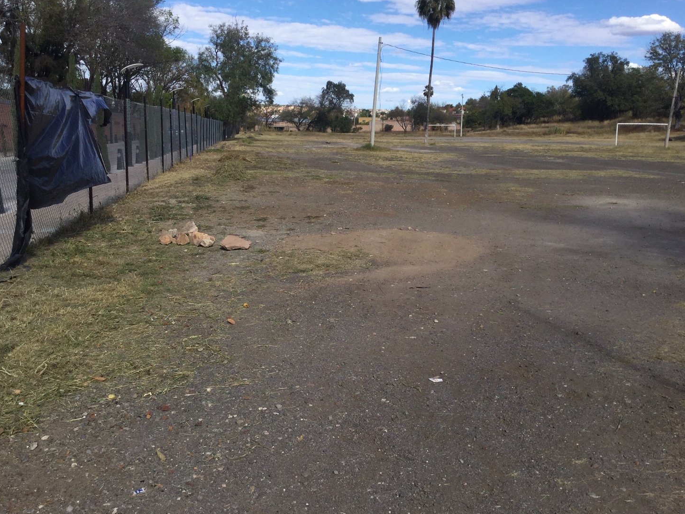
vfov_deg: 40.7
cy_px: 232
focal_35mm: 35
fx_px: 693
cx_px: 353
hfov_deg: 52.6
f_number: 2.4
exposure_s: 1/1314
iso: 25
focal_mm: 3.3
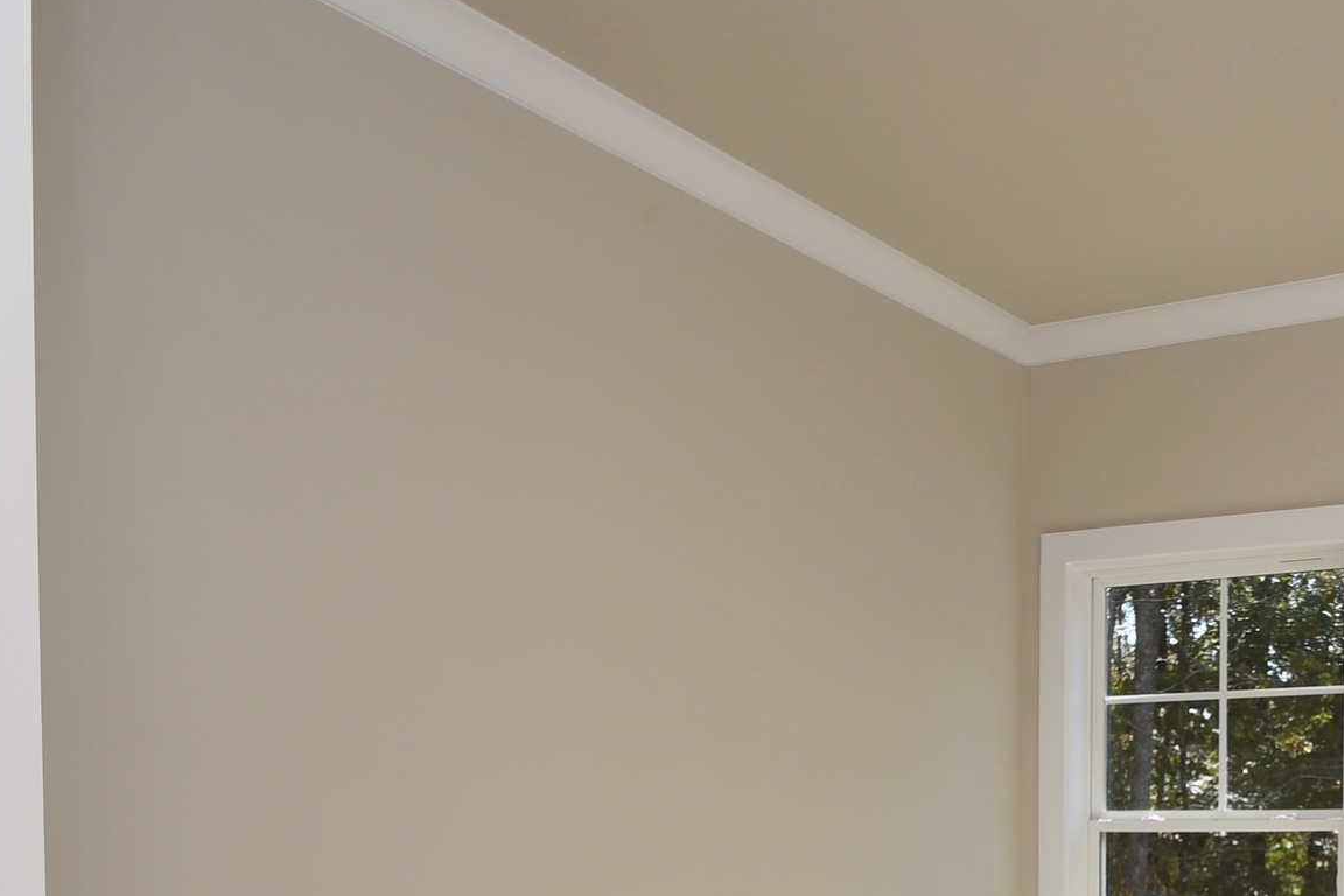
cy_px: 938
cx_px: 1293
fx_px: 1493
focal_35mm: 40
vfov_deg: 30.5
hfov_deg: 42.9
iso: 100
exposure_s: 1/125
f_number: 5.6
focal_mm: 10
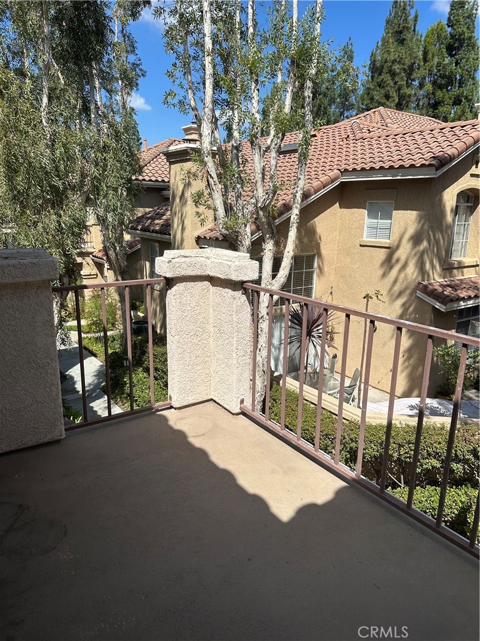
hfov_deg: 56.8
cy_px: 320
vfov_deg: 71.6
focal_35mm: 24
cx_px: 240
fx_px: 444
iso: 80
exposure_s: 1/5525
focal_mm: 6.86
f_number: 1.78
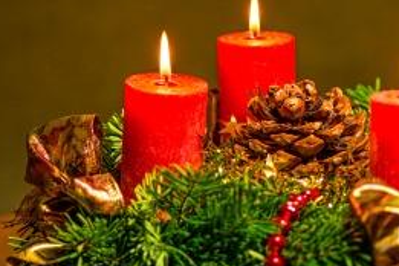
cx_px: 327
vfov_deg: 7.6
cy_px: 167
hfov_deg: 11.4
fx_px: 1995
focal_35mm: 180
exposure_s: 1/60
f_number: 4.5
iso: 50
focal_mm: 105
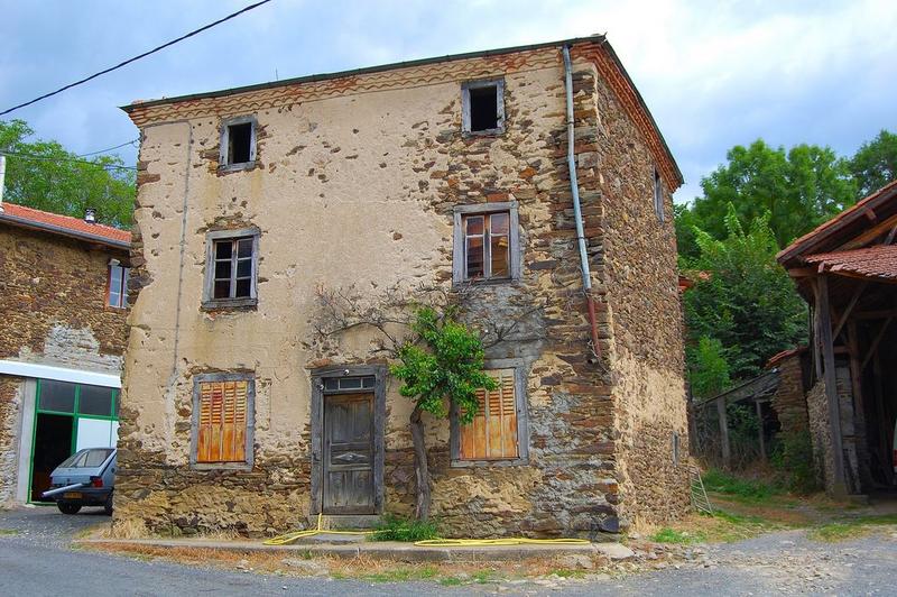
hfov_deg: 49.6
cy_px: 298
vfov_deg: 34.2
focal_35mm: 39
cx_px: 448
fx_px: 971
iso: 200
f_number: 7.1
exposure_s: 1/200
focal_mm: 26
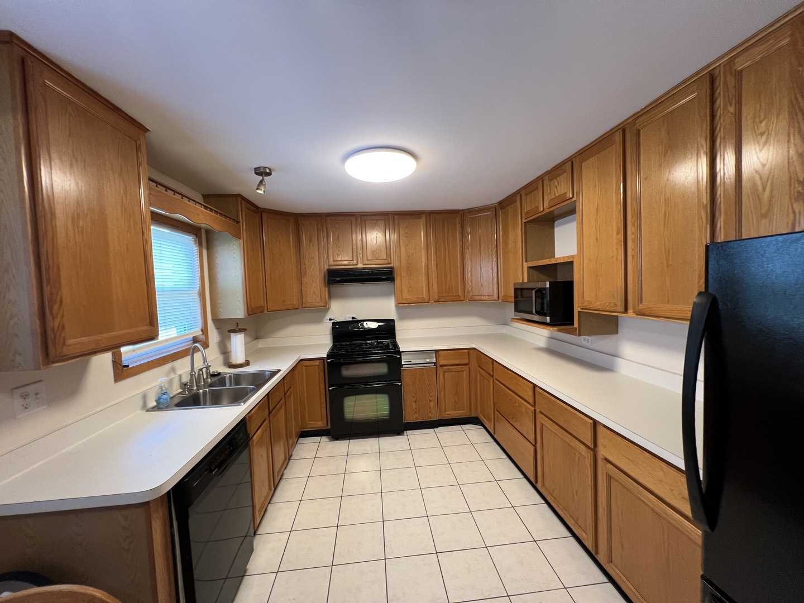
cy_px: 302
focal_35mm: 13
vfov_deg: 89.9
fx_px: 302
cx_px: 402
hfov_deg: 106.2
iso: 200
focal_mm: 1.57
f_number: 1.8
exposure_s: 1/60
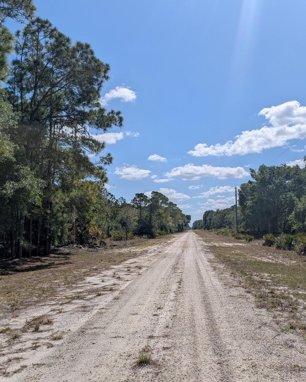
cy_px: 189
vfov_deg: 55.7
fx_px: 362
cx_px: 189
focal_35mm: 32
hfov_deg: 45.5
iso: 21
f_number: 1.68
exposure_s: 1/2299
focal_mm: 6.9
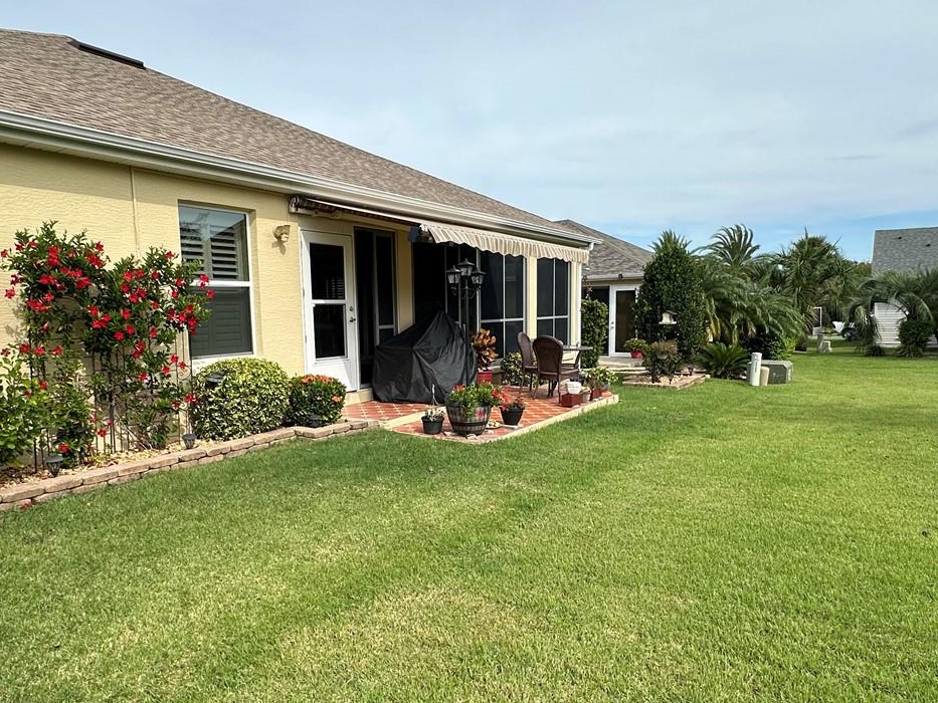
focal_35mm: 24
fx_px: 650
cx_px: 425
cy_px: 402
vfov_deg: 56.6
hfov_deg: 71.4
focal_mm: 2.22
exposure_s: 1/1473
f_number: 2.2
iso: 50
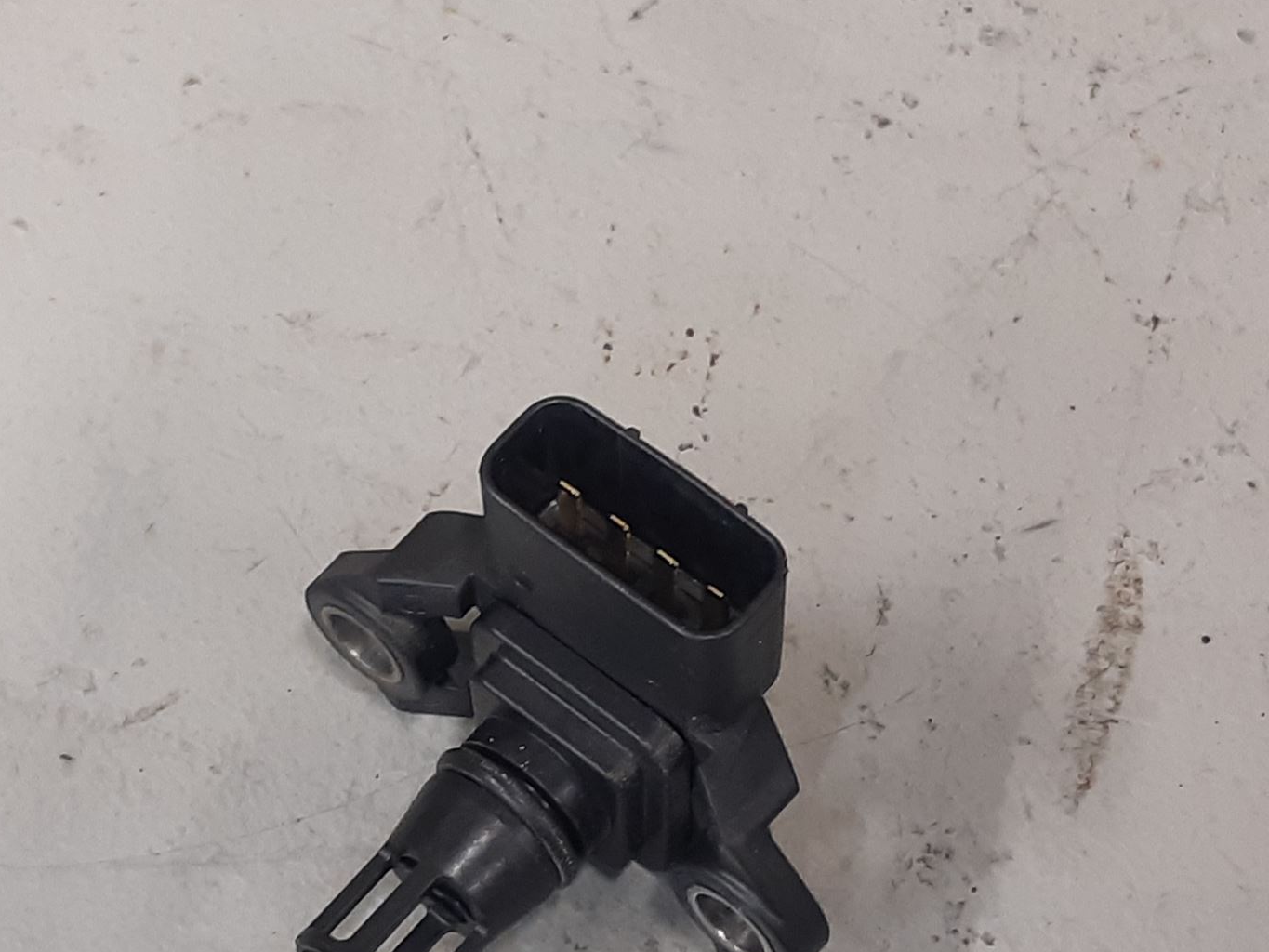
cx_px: 570
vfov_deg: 36.8
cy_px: 544
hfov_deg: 47.8
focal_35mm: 39
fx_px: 1430
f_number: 1.7
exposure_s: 1/50
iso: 160
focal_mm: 3.93
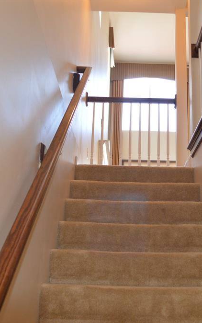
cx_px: 129
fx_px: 449
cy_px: 162
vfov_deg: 39.6
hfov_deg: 25.3
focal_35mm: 51
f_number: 3.8
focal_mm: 22
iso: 900
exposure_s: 1/60
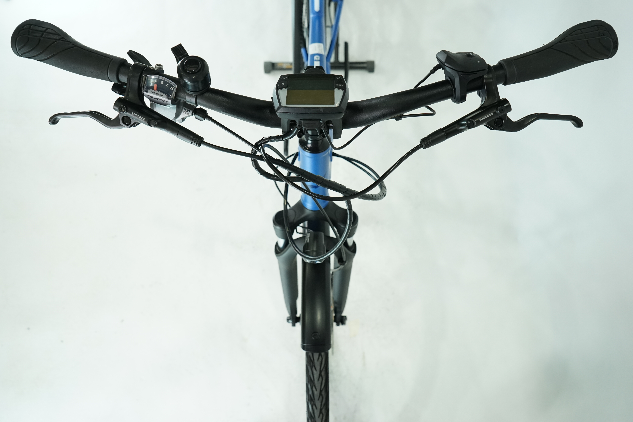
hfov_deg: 65.5
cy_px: 211
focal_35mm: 28
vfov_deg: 46.4
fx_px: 492
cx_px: 316
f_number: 5.6
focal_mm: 28
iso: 1600
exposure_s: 1/200
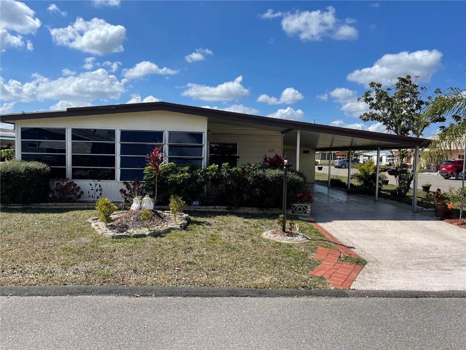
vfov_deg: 53.1
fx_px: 350
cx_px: 233
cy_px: 175
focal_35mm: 26
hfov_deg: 67.3
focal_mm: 5.1
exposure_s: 1/4348
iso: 32
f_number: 1.6
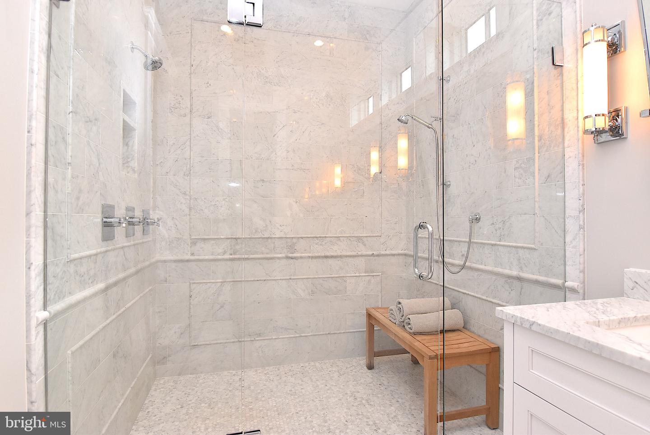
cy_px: 218
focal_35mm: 18
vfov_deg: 67.5
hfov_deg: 90.0
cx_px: 325
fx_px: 325
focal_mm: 12
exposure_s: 1/100
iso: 800
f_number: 8
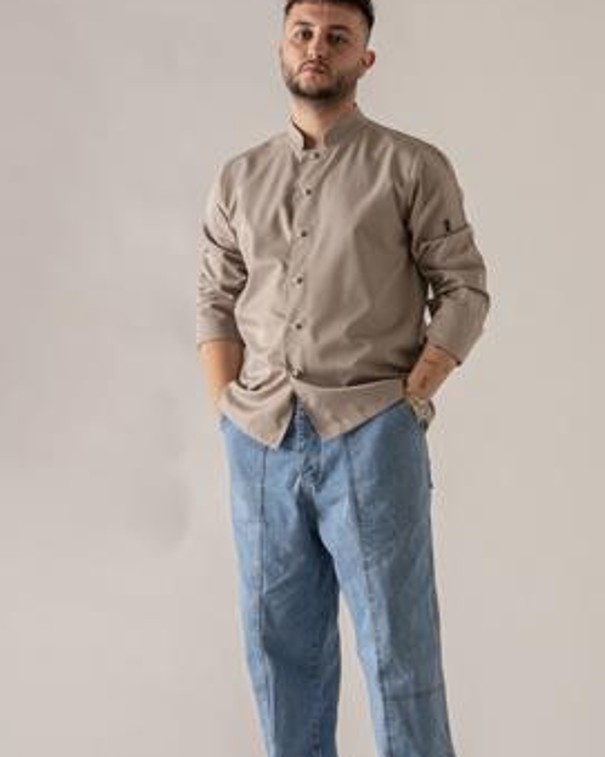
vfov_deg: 12.9
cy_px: 415
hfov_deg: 10.4
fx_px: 3336
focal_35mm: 149
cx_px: 328
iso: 200
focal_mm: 116
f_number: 11
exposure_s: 1/160
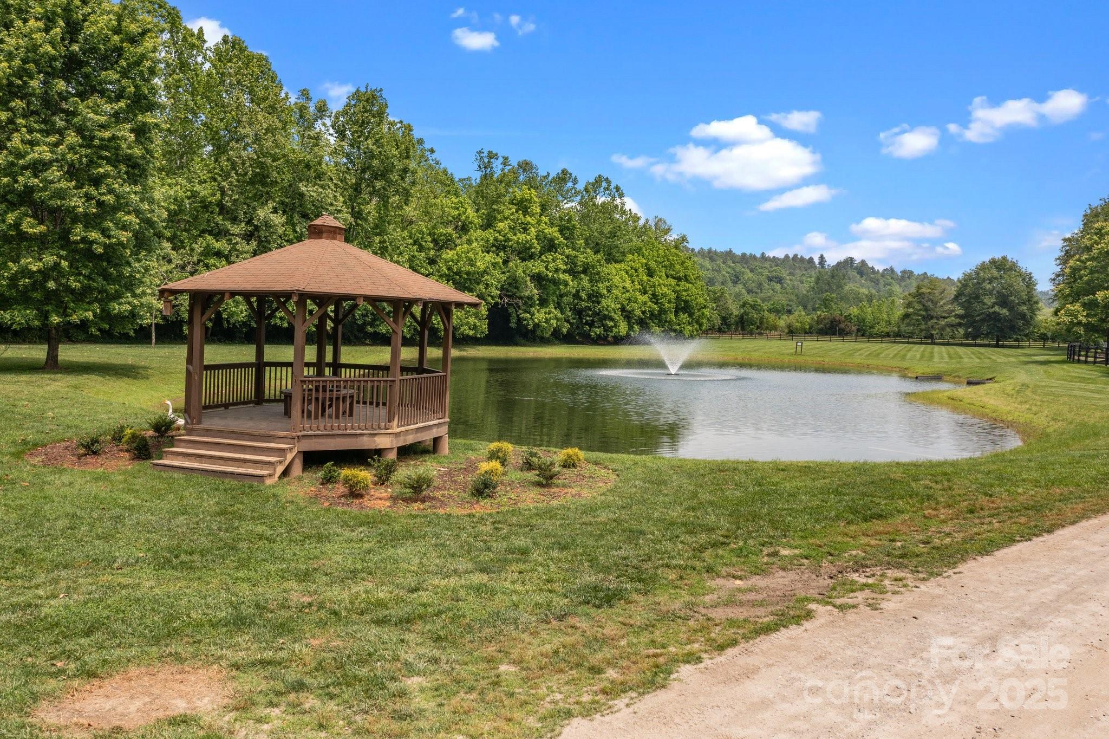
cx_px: 554
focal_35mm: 28
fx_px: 862
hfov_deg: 65.5
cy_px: 370
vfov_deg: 46.4
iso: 100
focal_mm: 10.26
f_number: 5
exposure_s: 1/500
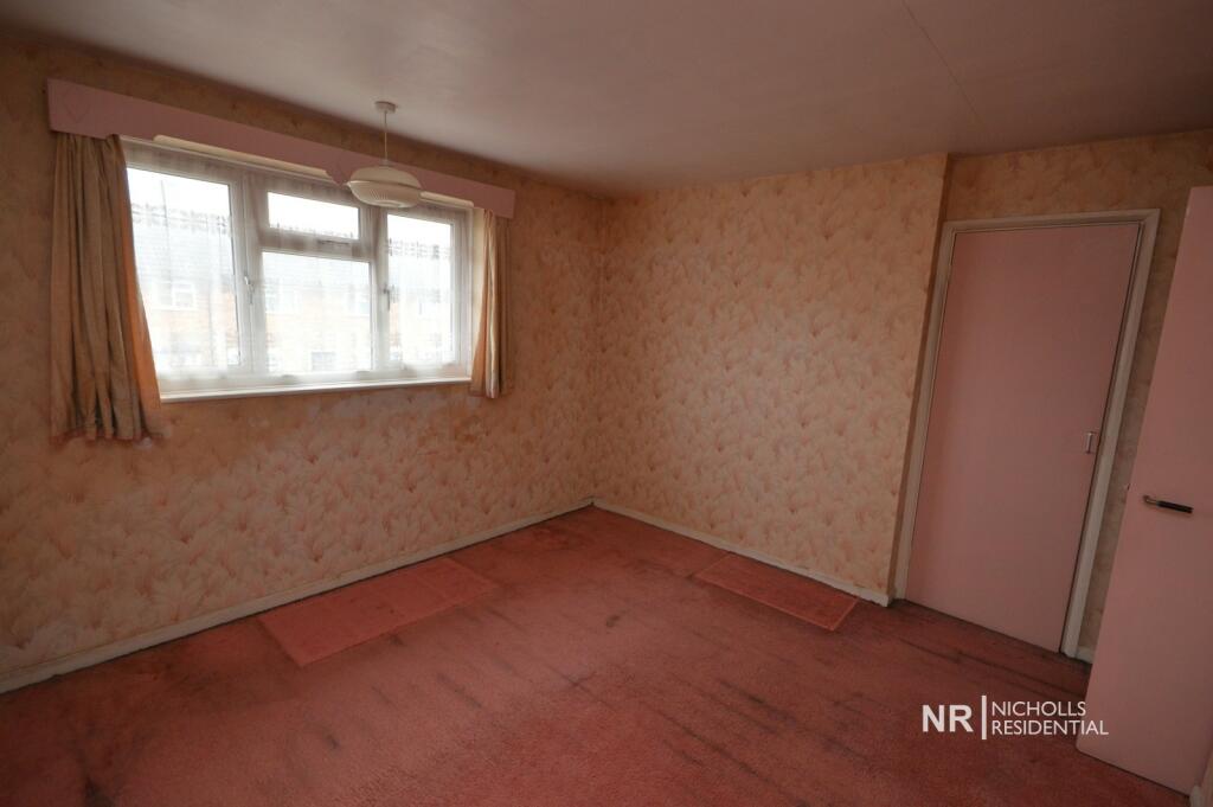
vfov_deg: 72.0
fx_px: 555
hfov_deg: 95.0
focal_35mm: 16
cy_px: 404
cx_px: 606
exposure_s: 1/30
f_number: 7.1
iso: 800
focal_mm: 11
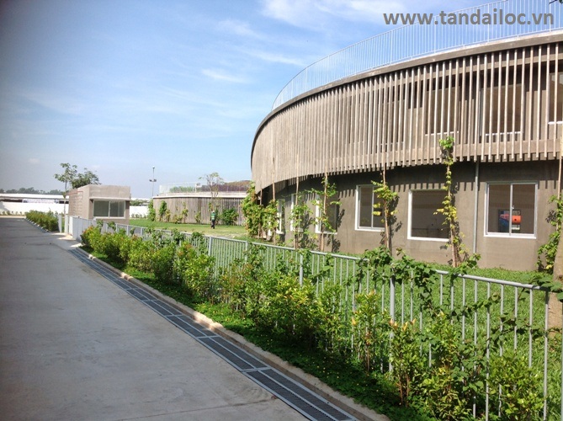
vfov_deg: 40.6
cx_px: 282
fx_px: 569
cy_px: 210
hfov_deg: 52.7
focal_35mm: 35
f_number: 2.4
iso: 50
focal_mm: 4.28
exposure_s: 1/1439
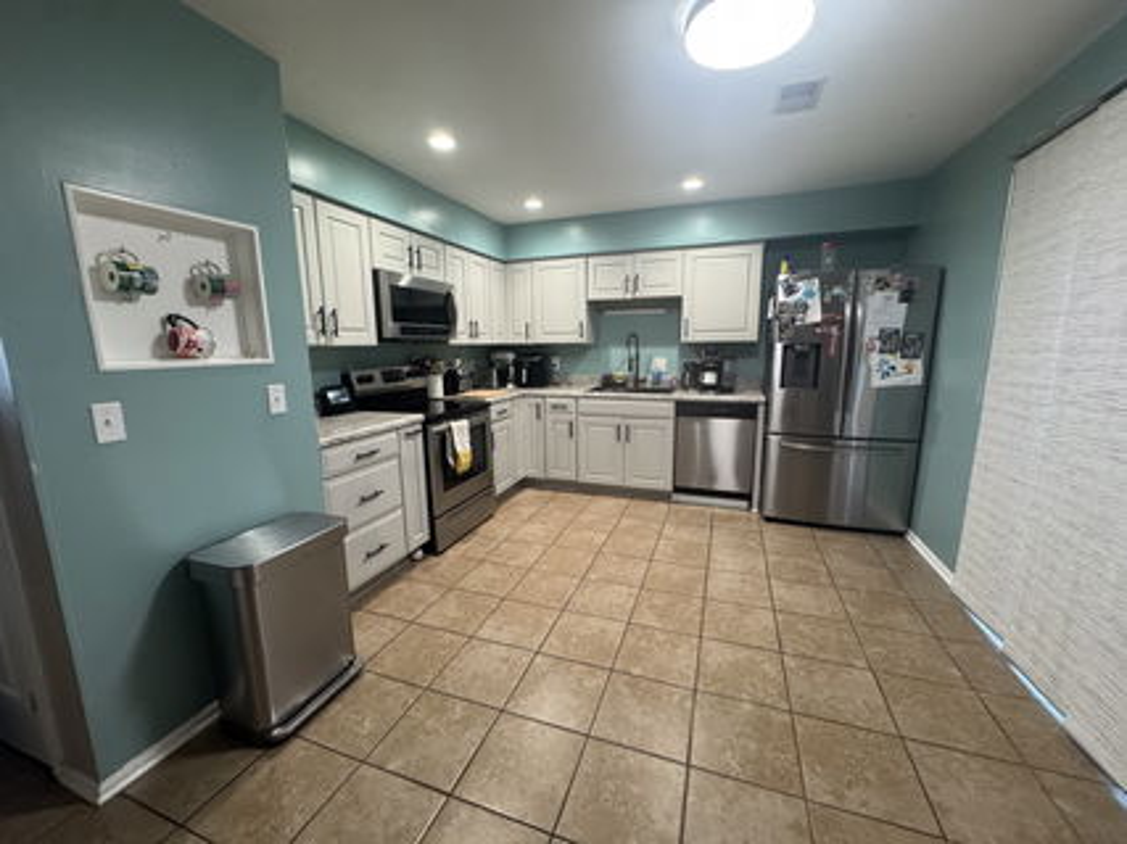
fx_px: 456
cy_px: 422
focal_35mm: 14
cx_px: 564
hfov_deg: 102.1
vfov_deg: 85.6
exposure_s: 1/60
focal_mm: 2.22
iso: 320
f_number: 2.2
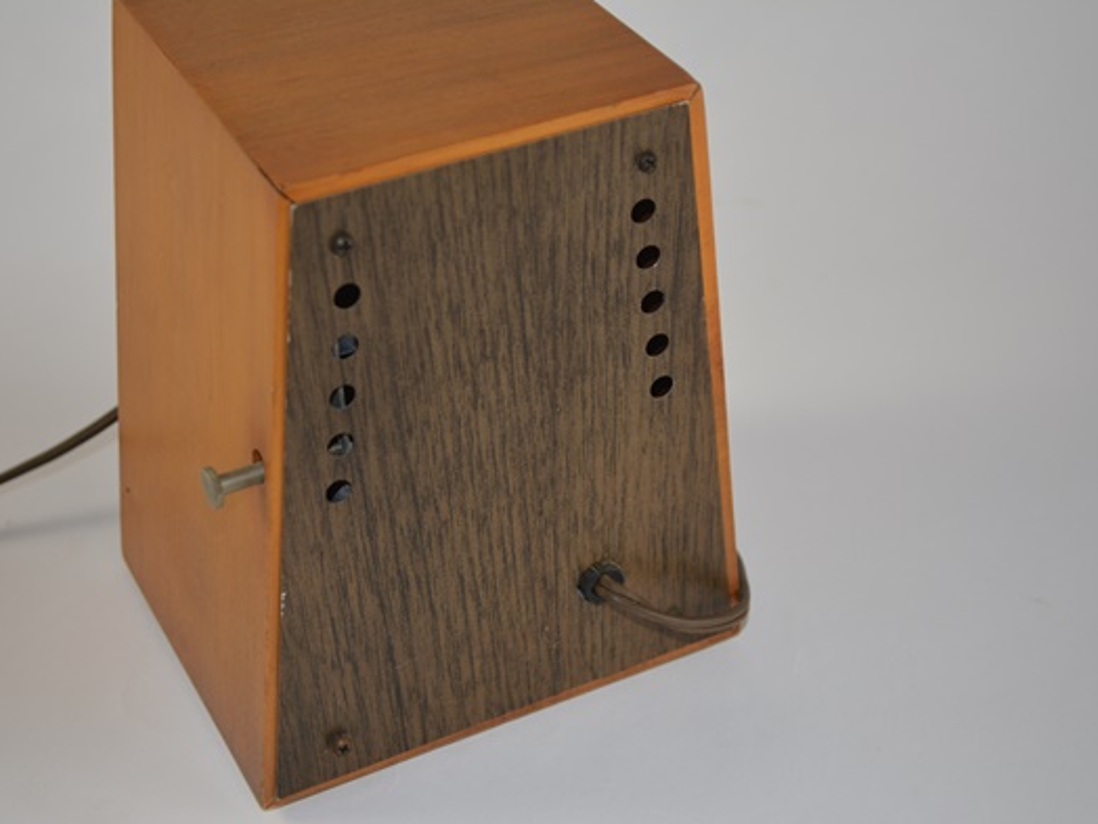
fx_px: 2093
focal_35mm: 66
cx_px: 490
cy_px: 411
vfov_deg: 22.3
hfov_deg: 29.4
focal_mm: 40
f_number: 5.3
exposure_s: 1/160
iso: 200
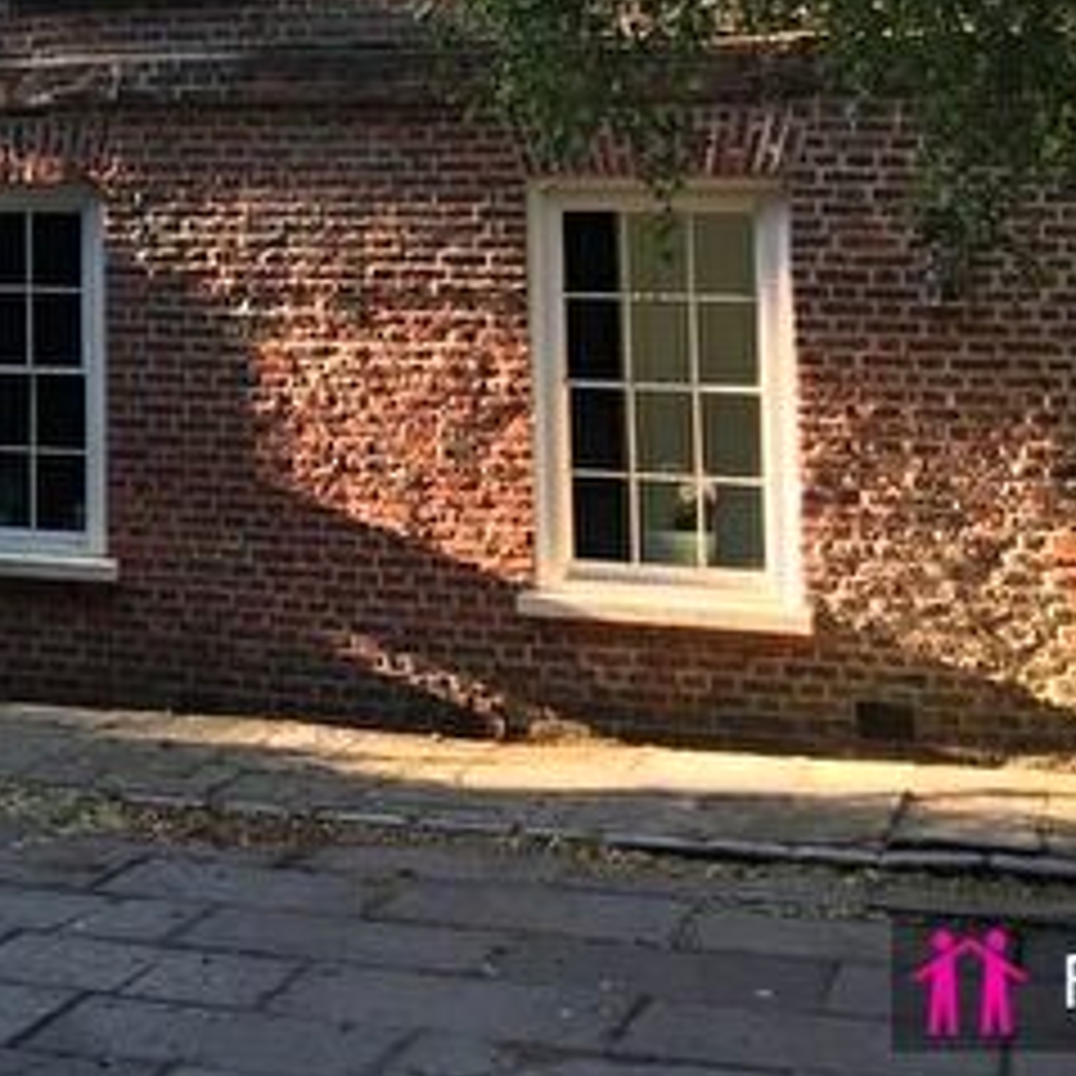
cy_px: -61
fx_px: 2638
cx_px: -131
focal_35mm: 75
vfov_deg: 22.0
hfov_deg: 21.7
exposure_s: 1/100
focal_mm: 4.15
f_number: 2.2
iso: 32
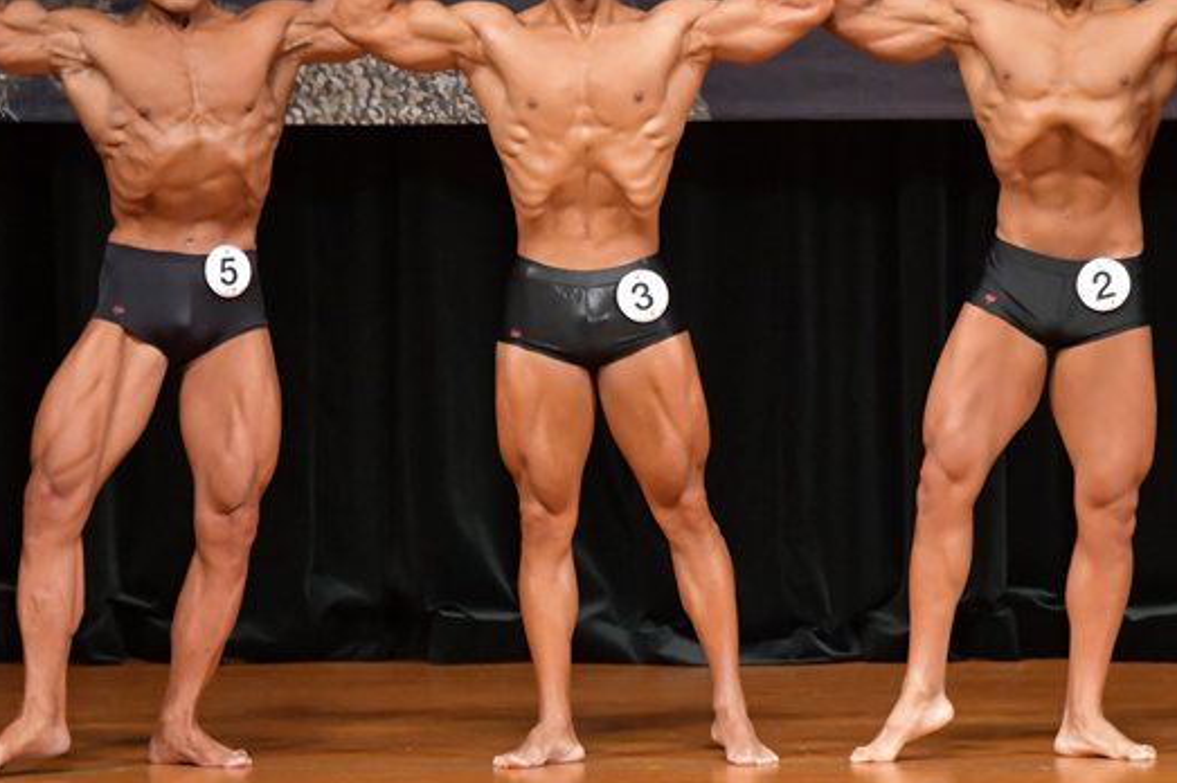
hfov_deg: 5.2
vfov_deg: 3.4
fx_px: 13069
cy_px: 326
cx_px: 681
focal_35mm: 400
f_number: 5.6
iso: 6400
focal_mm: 180
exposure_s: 1/400
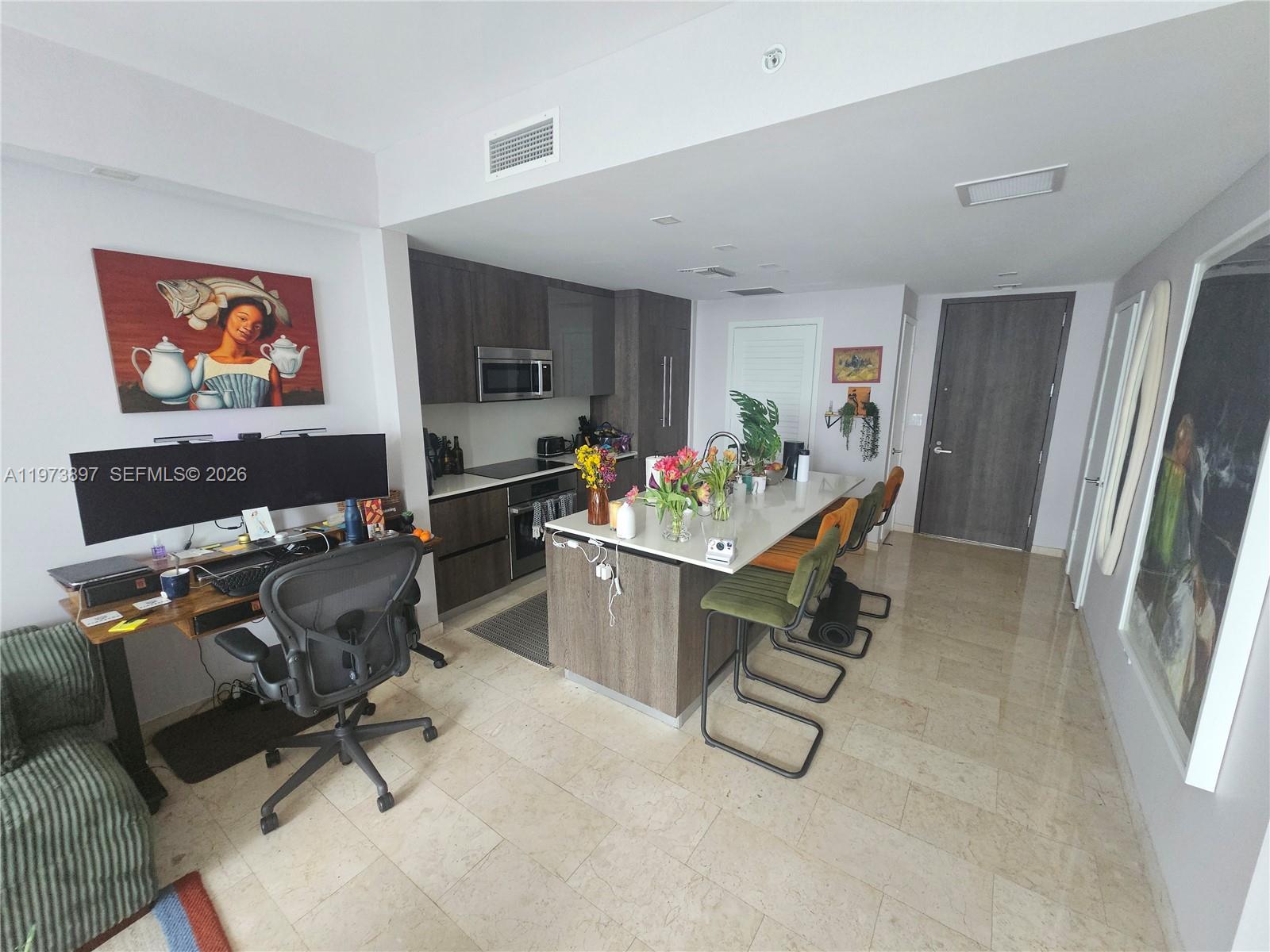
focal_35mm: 13
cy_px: 476
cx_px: 635
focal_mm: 2.2
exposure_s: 1/100
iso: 640
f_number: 2.2
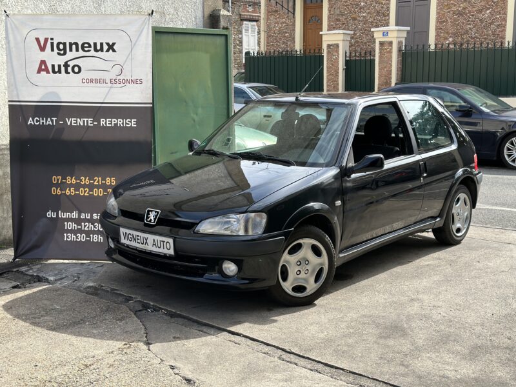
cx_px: 258
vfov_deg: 30.3
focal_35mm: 48
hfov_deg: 39.7
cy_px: 194
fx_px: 716
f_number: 1.78
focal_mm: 6.86
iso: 64
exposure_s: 1/1339
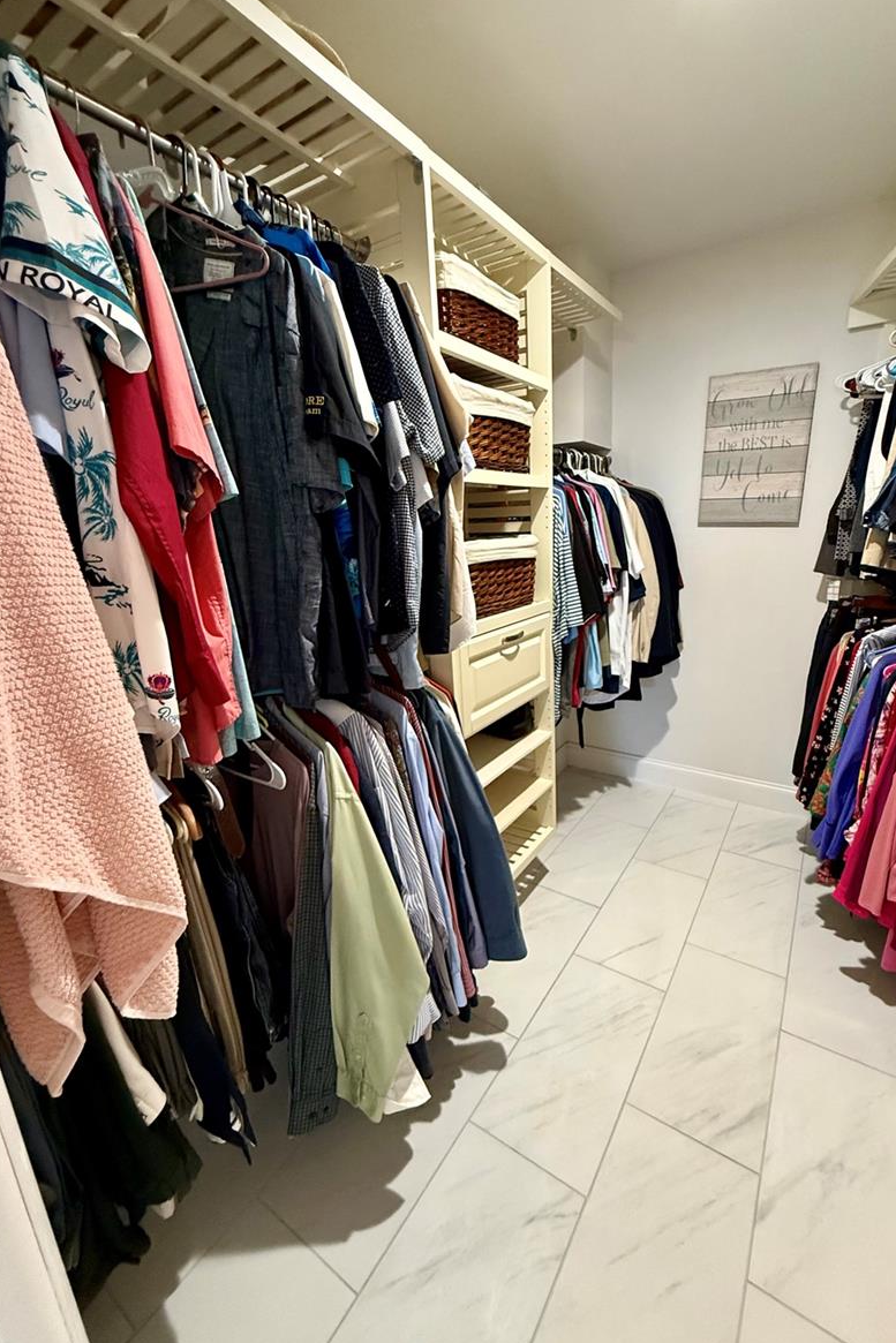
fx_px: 560
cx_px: 492
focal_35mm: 15
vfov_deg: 100.4
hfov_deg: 77.1
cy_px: 665
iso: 640
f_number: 2.2
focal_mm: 2.22
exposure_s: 1/60
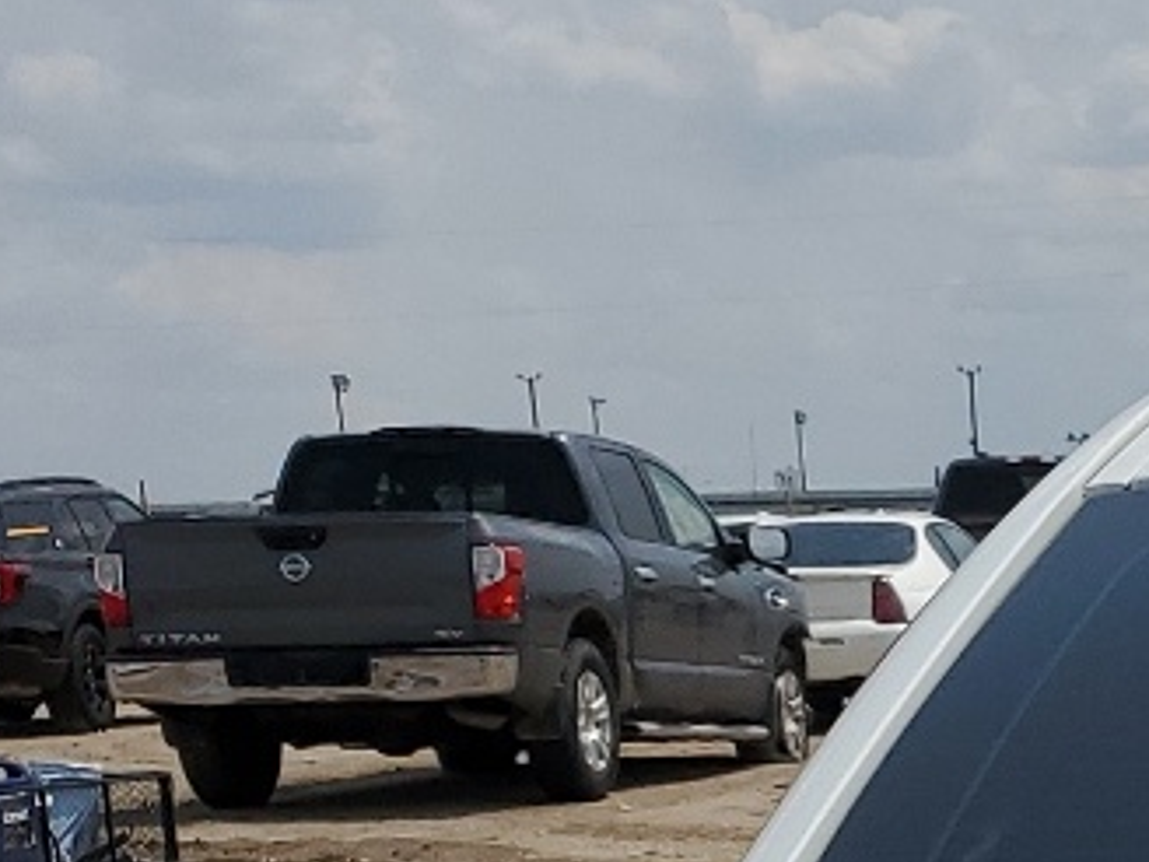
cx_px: 2081
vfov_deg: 10.6
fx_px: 4215
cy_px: 1759
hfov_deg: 13.8
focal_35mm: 127
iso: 50
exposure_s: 1/10000
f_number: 1.5
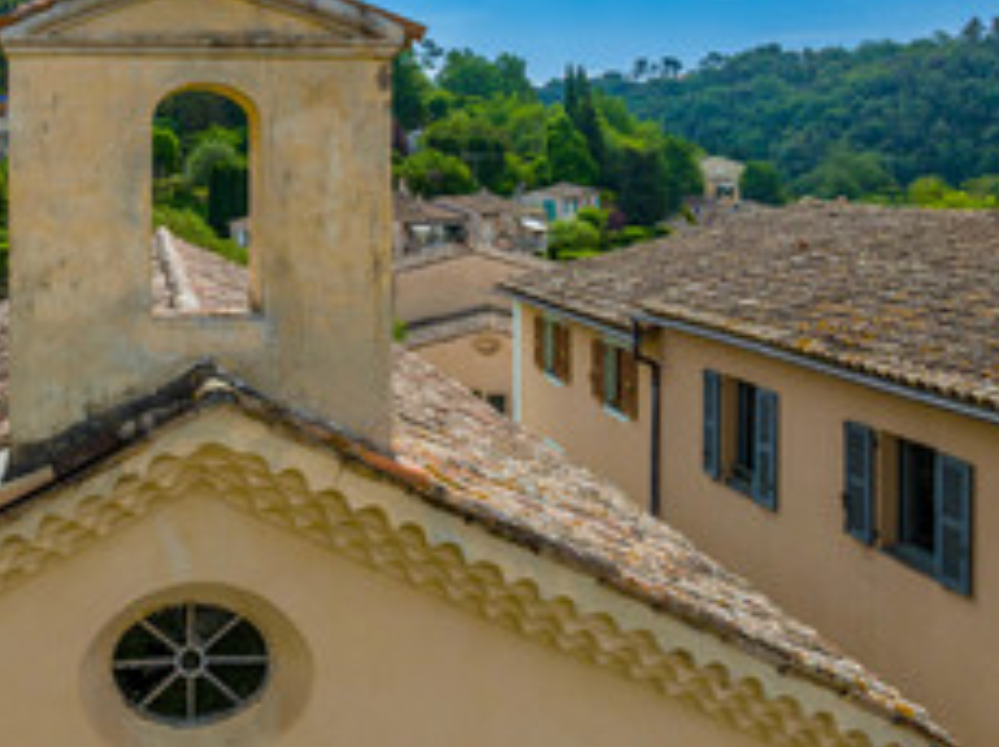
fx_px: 1124
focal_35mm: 39
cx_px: 204
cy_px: 195
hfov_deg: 45.5
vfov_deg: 36.0
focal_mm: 12.3
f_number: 9
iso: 200
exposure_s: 1/500
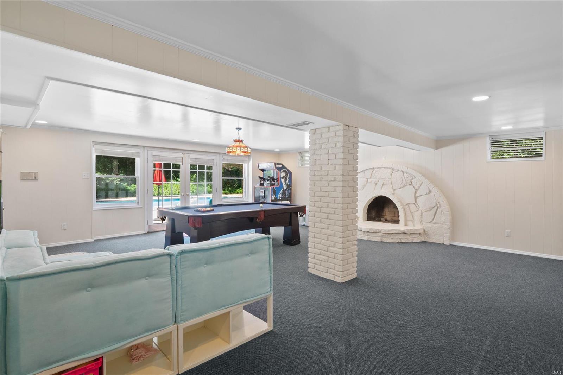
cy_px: 188
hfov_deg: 96.7
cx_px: 282
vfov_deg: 73.7
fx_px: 250
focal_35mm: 16
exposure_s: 1/2.5
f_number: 8
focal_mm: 8
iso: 400
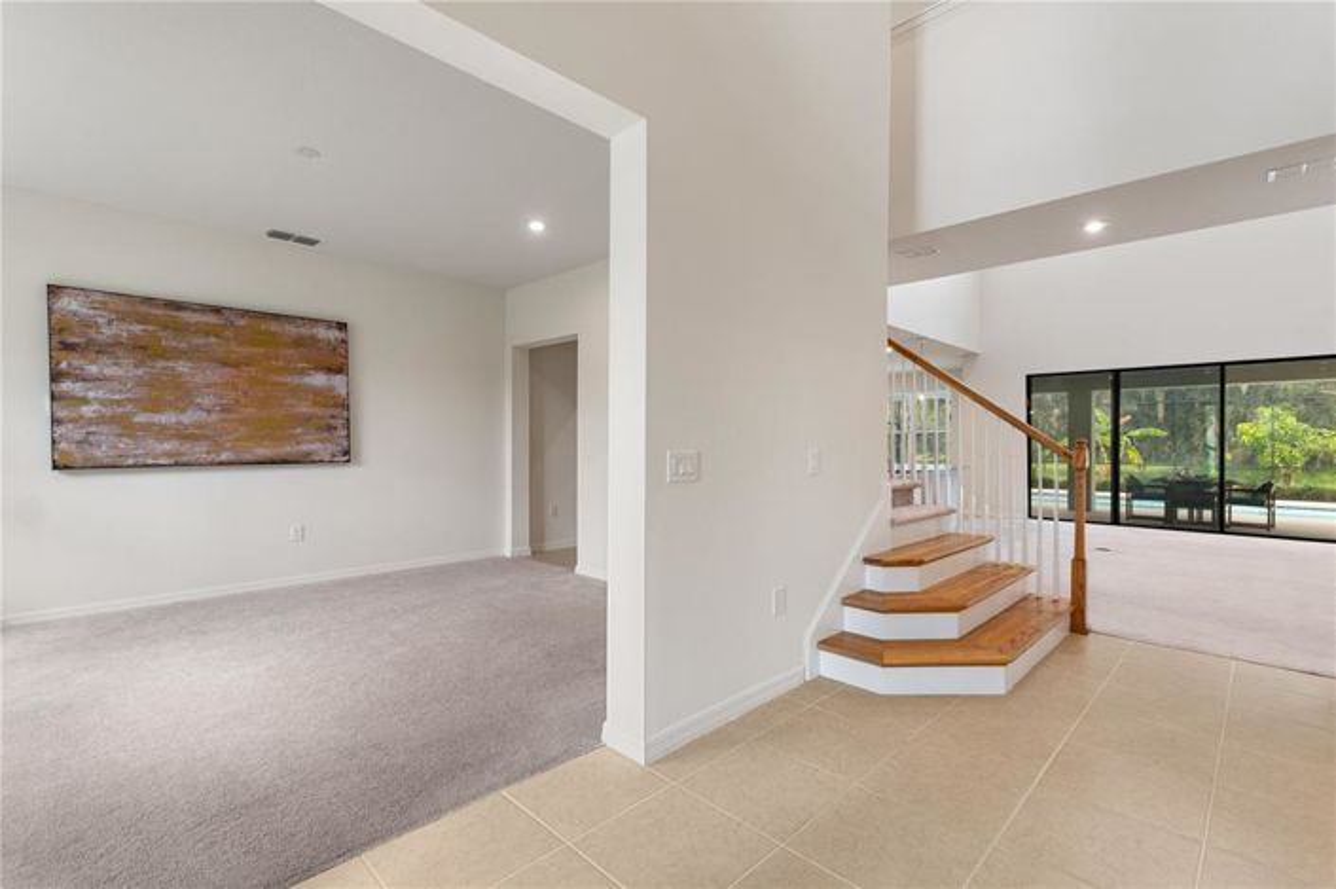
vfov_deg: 77.2
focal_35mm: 15
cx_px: 668
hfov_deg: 100.4
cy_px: 444
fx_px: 556
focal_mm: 10
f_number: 4.5
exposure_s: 1/200
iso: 400
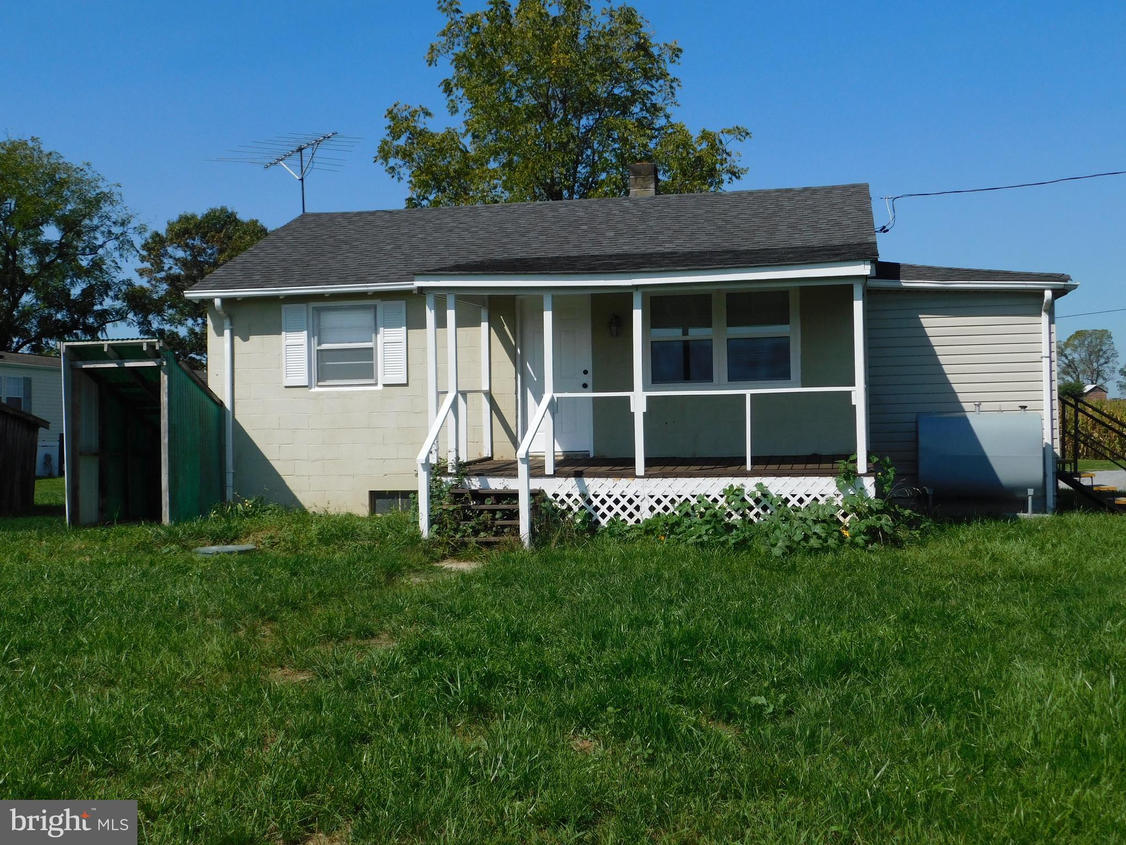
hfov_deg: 46.8
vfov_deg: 36.0
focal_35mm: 40
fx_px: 1301
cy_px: 422
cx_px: 563
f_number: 7.2
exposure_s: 1/500
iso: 125
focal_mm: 7.1
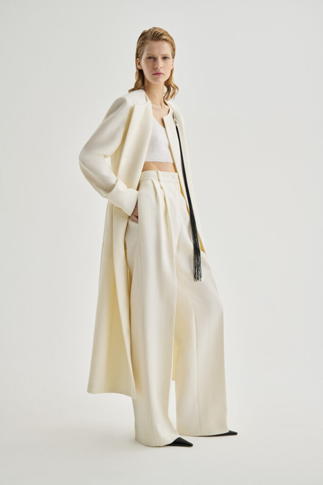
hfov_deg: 27.0
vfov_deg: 39.6
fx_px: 673
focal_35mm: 50
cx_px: 162
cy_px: 242
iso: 320
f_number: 5
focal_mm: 50
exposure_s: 1/125
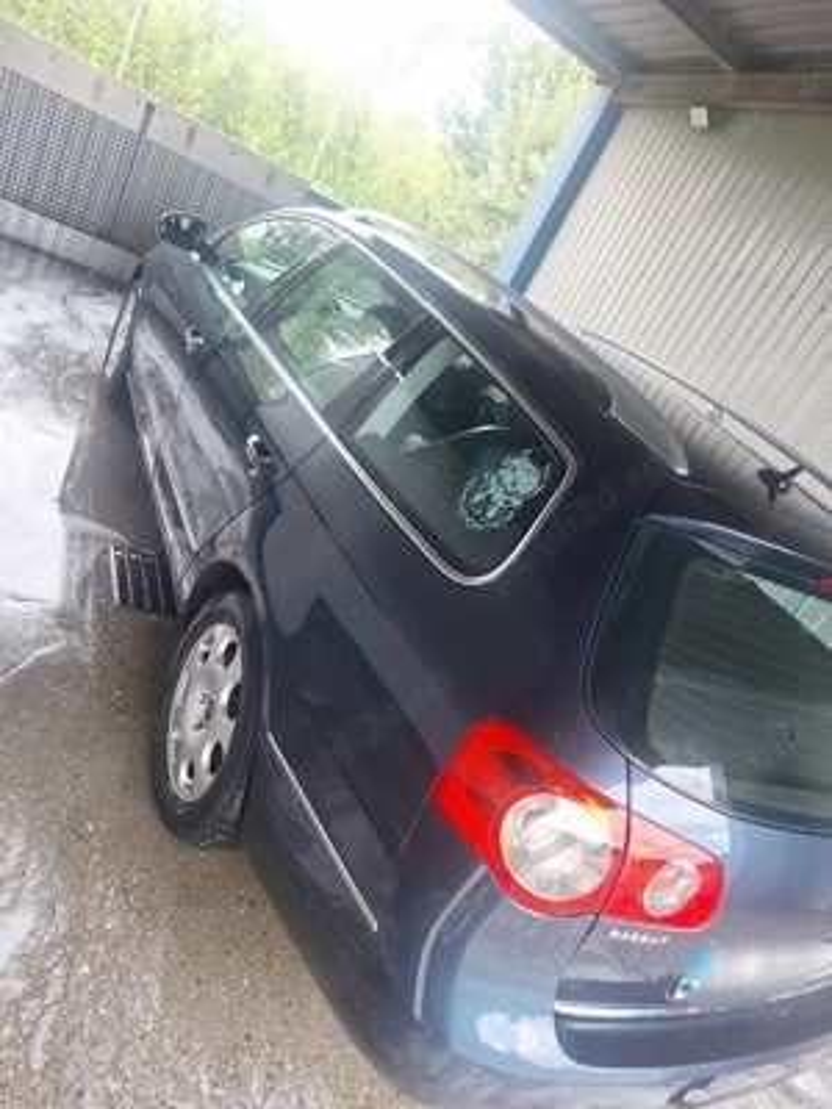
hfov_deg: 58.9
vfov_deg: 73.9
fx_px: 737
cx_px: 416
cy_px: 554
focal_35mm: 23
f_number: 1.8
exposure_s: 1/100
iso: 40
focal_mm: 5.54
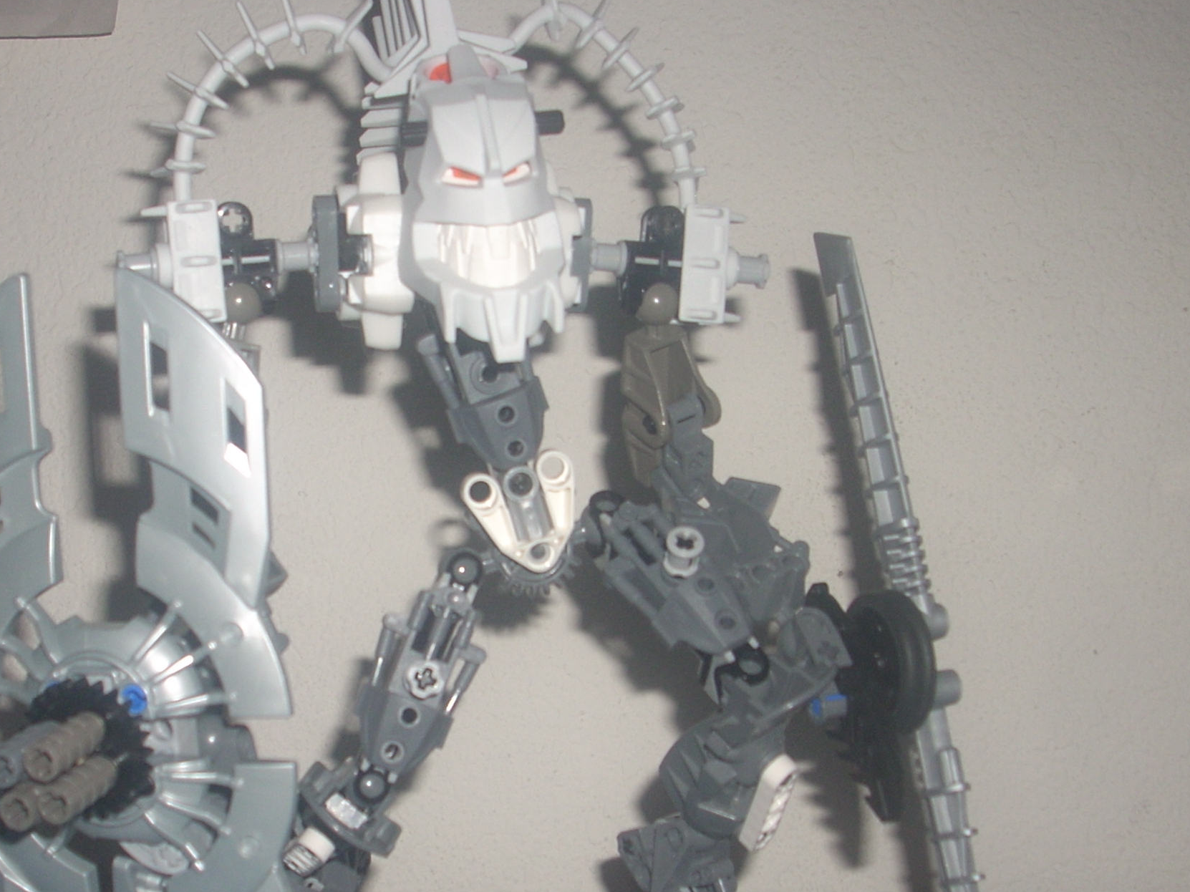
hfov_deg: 33.7
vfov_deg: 25.6
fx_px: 1959
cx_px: 488
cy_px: 522
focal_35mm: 57
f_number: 2.8
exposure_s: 1/60
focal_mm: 6.2
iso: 64
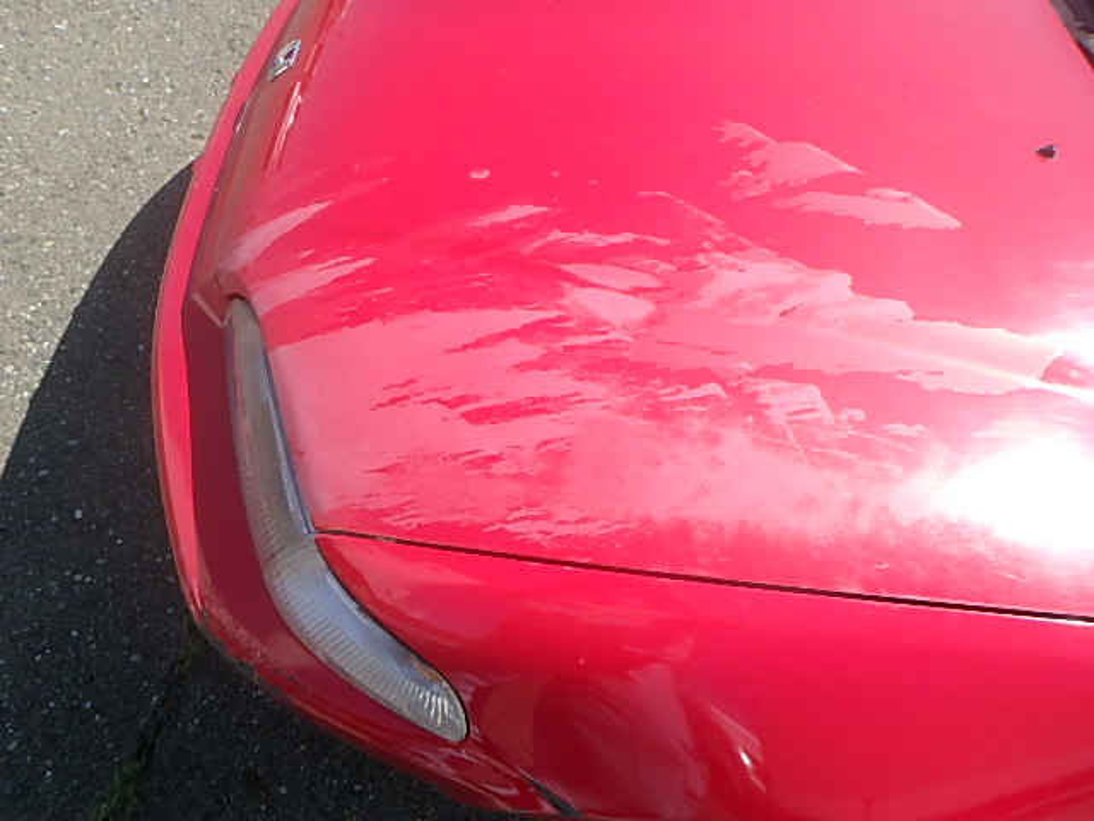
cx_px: 547
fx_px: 664
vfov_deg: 63.4
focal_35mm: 21
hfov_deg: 79.0
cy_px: 410
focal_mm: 3.7
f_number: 3.5
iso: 125
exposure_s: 1/800
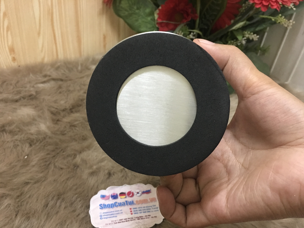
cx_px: 152
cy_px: 114
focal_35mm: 29
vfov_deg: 48.2
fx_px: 255
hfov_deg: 61.7
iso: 160
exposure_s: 1/8
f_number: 2.2
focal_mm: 4.15
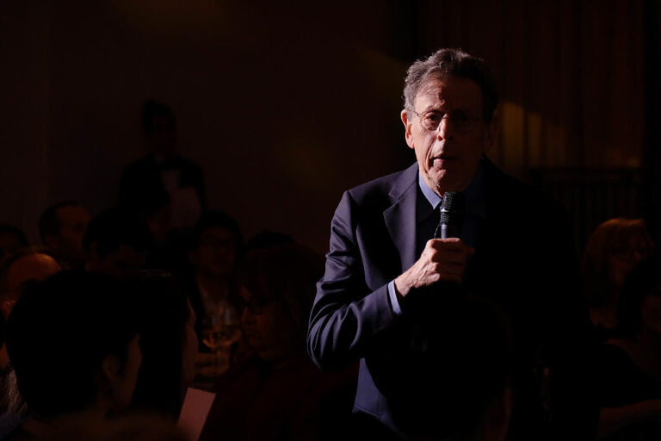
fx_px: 3360
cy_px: 220
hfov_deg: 11.2
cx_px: 330
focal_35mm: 183
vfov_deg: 7.5
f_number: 5
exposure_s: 1/160
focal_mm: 121.8
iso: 3200
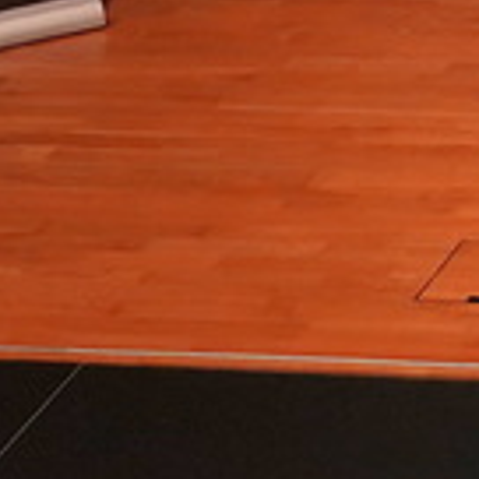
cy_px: -317
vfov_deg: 6.1
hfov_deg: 5.9
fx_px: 4415
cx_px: 1254
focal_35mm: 282
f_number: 4
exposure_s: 1/160
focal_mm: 30
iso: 2000
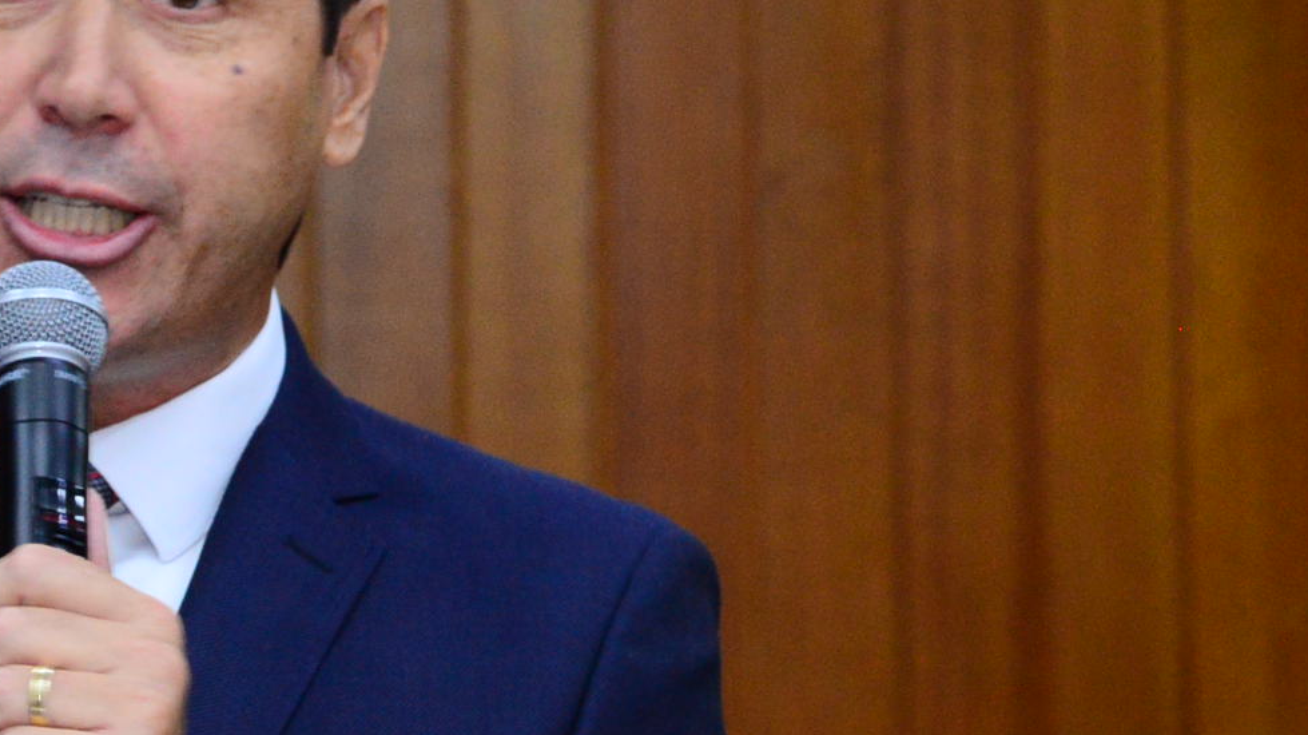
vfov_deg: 4.0
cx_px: -41
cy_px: 593
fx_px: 10610
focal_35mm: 306
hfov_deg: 7.0
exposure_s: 1/60
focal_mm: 95
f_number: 5.6
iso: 2500
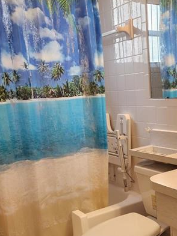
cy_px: 168
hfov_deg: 31.5
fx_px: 307
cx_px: 134
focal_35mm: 45
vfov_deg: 41.2
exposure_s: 1/120
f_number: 1.8
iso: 80
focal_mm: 5.4
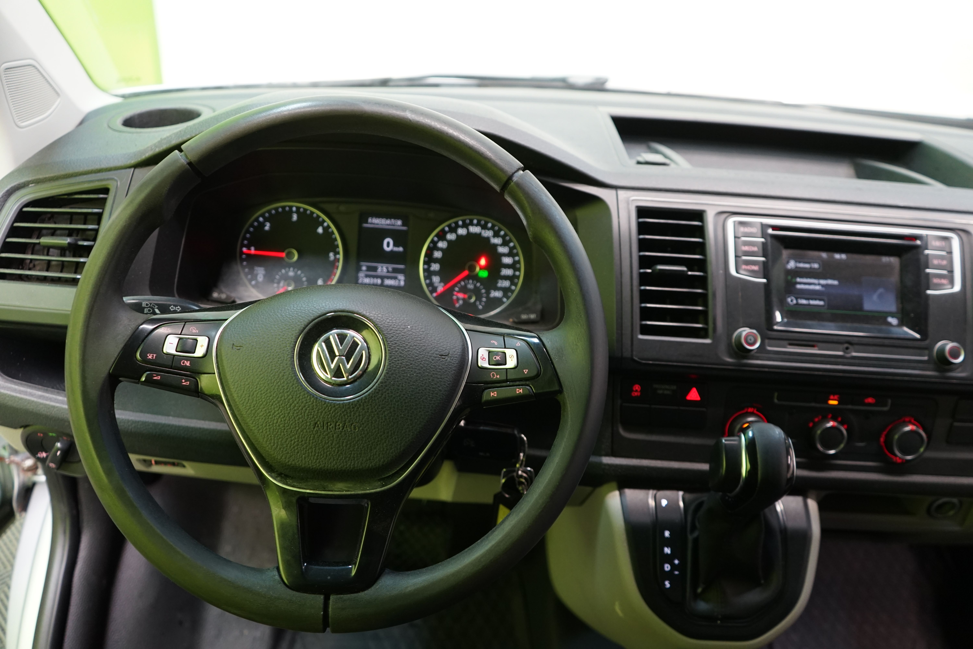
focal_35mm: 28
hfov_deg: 65.5
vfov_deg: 46.4
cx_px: 486
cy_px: 324
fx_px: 757
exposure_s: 1/30
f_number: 3.5
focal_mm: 28
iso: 1000
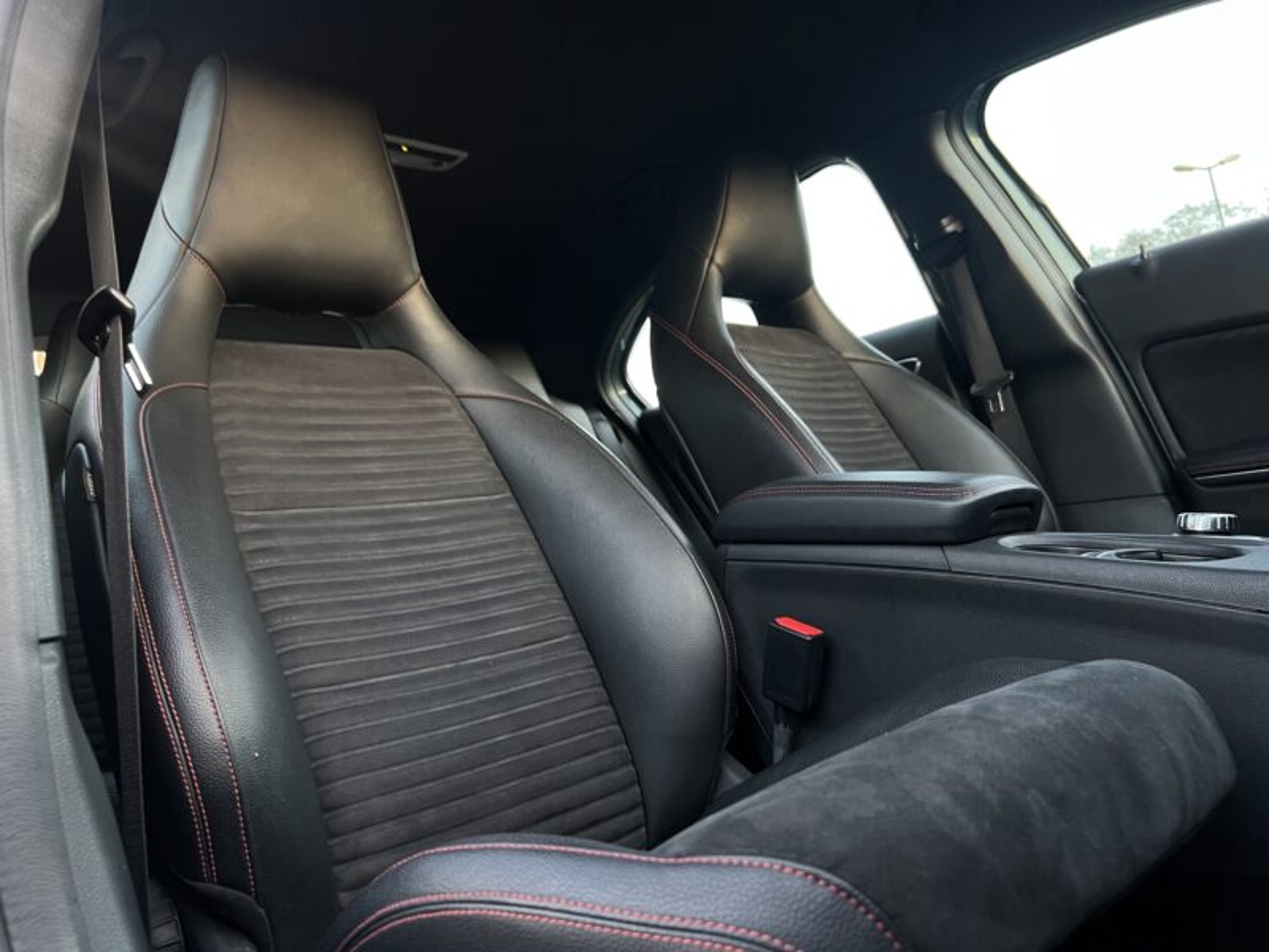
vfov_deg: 53.1
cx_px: 634
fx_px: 953
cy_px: 476
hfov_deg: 67.3
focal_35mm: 26
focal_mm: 5.7
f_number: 1.5
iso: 160
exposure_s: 1/50
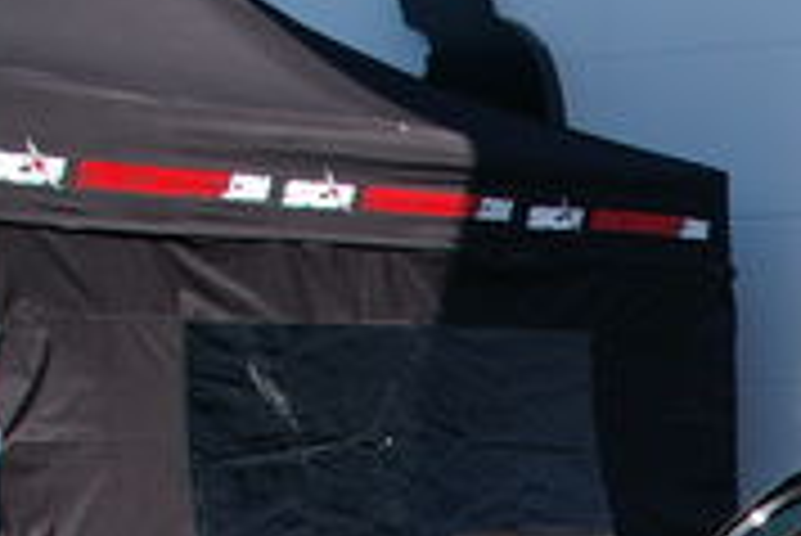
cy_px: 779
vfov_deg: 13.4
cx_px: 1238
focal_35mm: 97
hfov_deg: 18.4
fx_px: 2160
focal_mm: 18
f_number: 7.1
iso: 200
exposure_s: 1/320
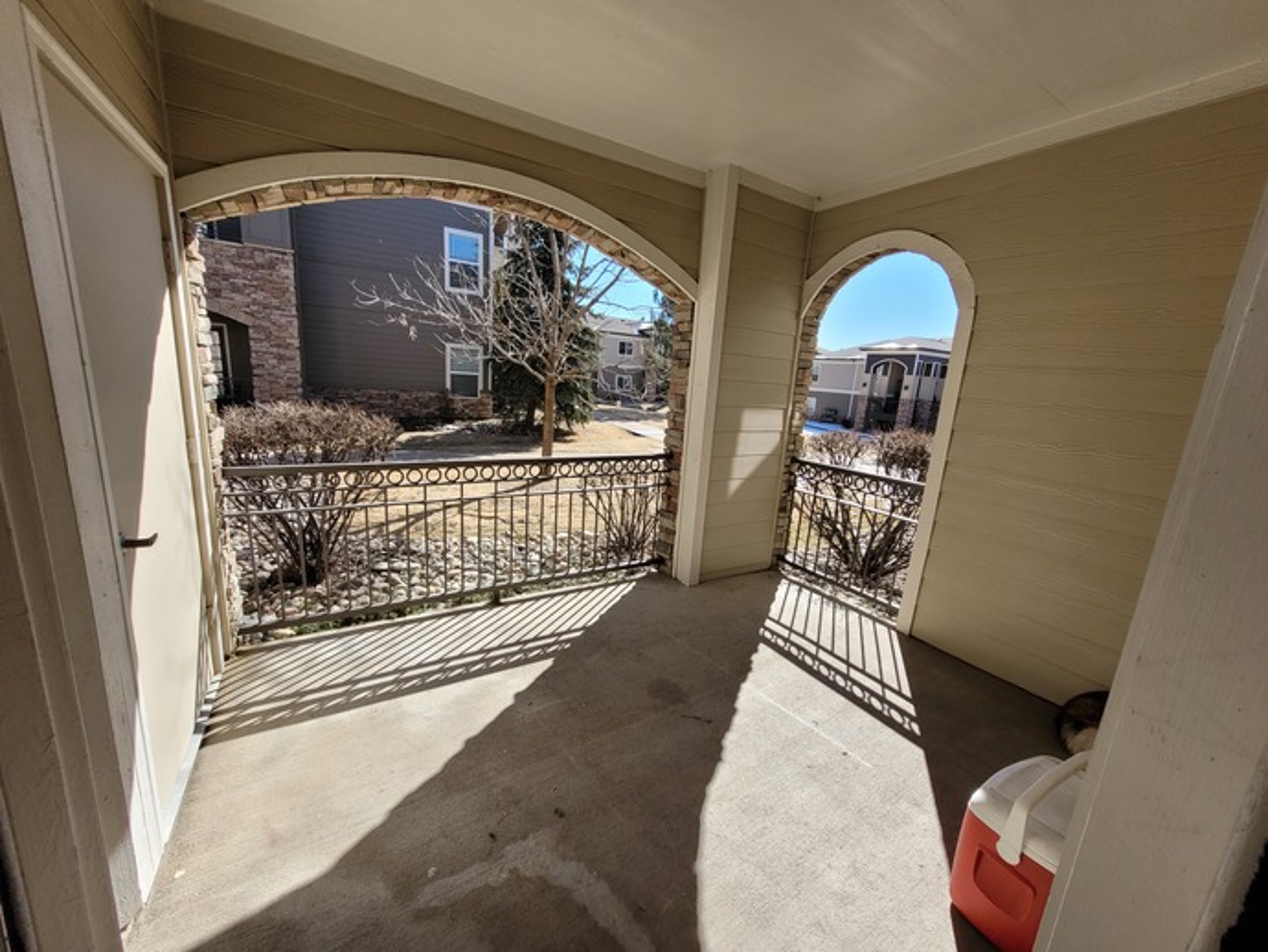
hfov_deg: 106.2
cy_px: 476
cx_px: 634
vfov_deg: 90.0
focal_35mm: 13
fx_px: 476
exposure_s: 1/803
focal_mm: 1.74
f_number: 2.2
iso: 40
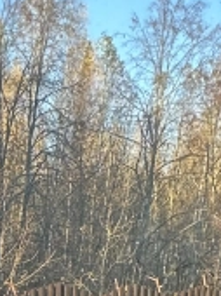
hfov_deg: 15.0
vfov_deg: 18.2
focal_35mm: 89
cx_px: -134
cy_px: 507
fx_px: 760
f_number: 2.2
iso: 50
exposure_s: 1/99
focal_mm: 2.22
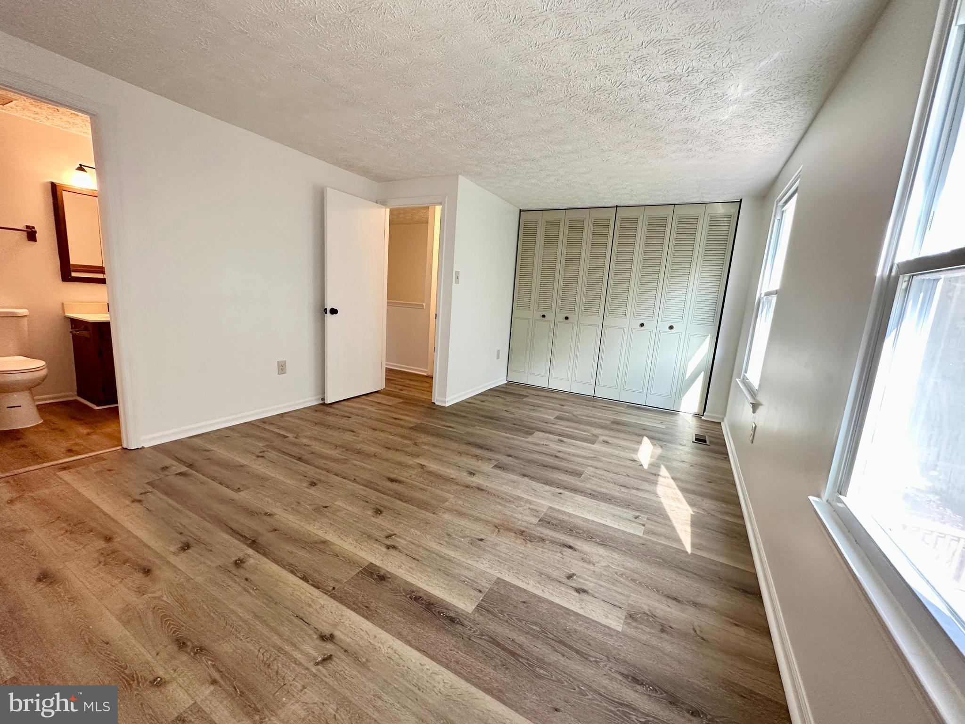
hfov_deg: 102.1
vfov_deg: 85.7
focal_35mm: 14
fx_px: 390
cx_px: 482
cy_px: 362
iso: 200
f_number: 2.2
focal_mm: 2.22
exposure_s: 1/120
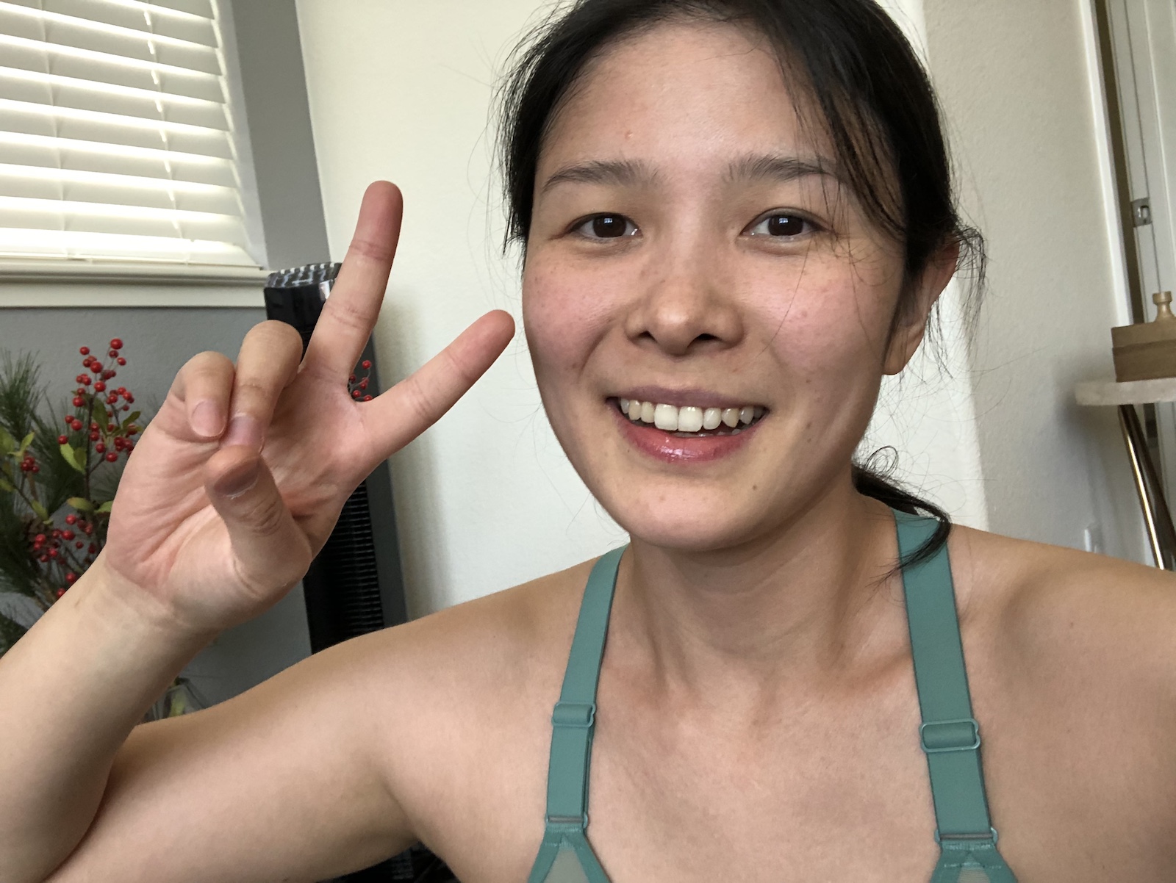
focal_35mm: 32
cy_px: 442
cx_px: 588
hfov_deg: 56.8
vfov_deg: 44.2
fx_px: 1088
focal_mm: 2.87
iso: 125
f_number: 2.2
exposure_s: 1/60
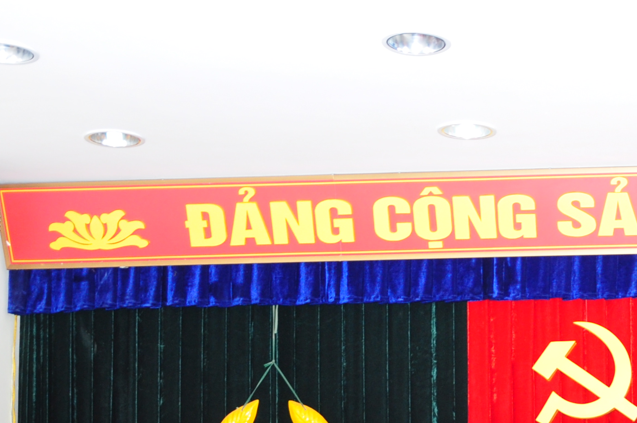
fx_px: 1802
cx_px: 743
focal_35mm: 102
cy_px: 565
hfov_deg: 19.0
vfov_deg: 12.9
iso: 400
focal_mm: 22
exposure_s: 1/200
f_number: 4
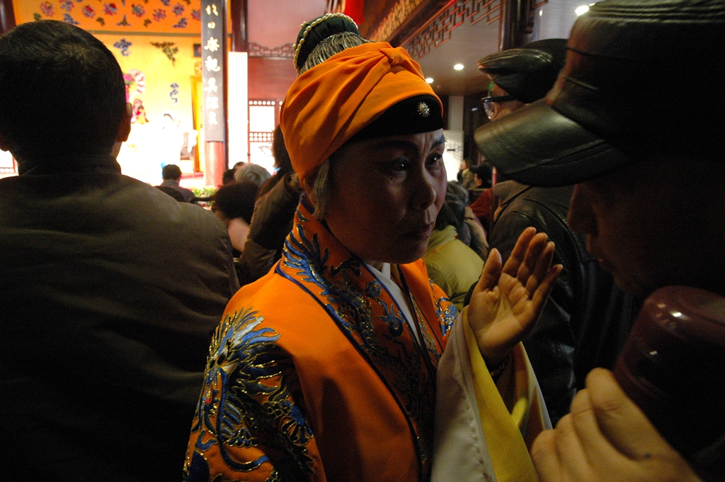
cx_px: 362
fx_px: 966
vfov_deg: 28.0
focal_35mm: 48
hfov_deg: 41.1
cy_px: 241
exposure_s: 1/15
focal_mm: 32
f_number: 5.6
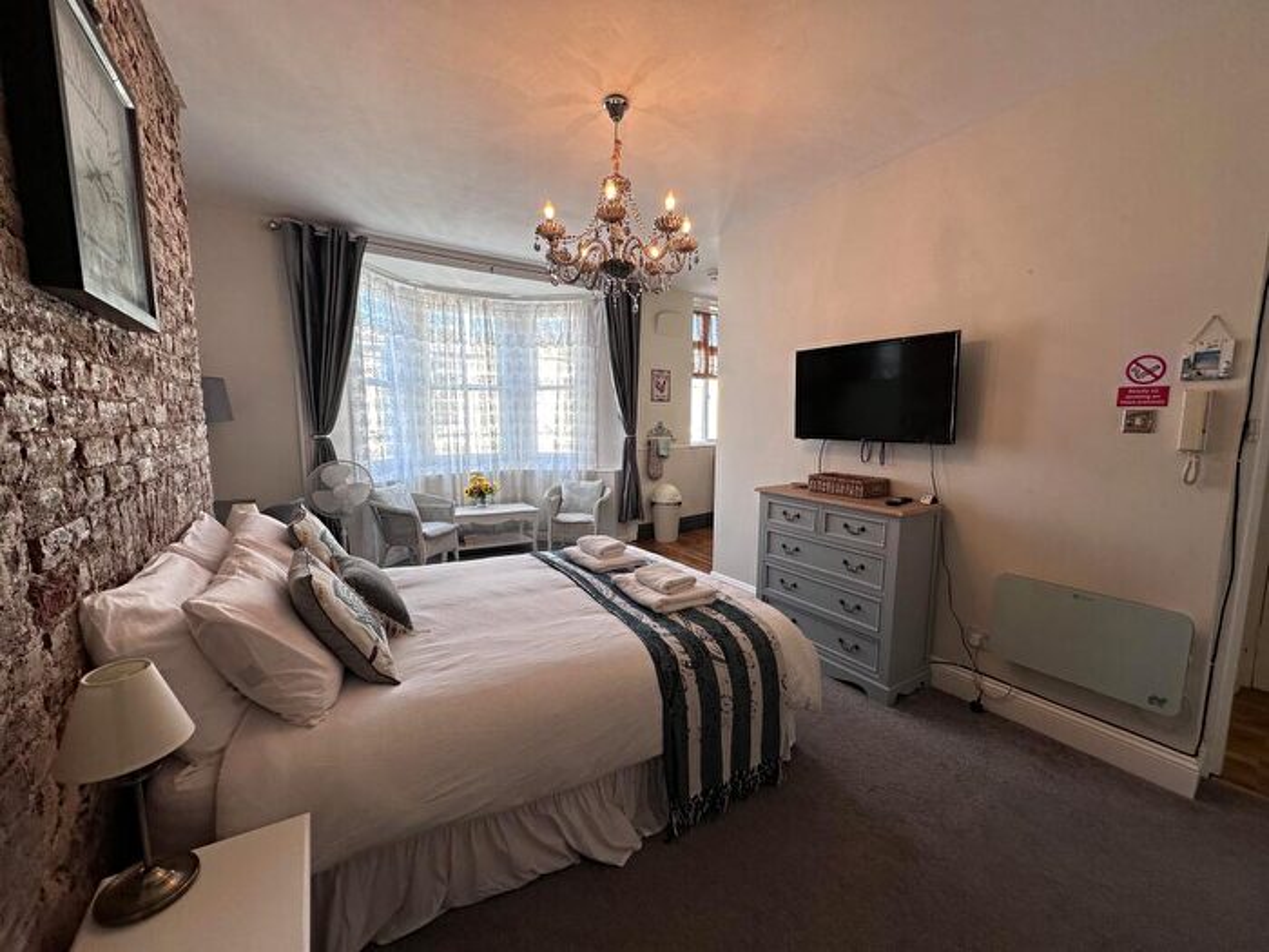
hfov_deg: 102.1
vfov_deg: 85.7
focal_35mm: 14
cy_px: 476
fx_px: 513
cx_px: 634
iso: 50
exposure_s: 1/100
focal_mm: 2.22
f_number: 2.2
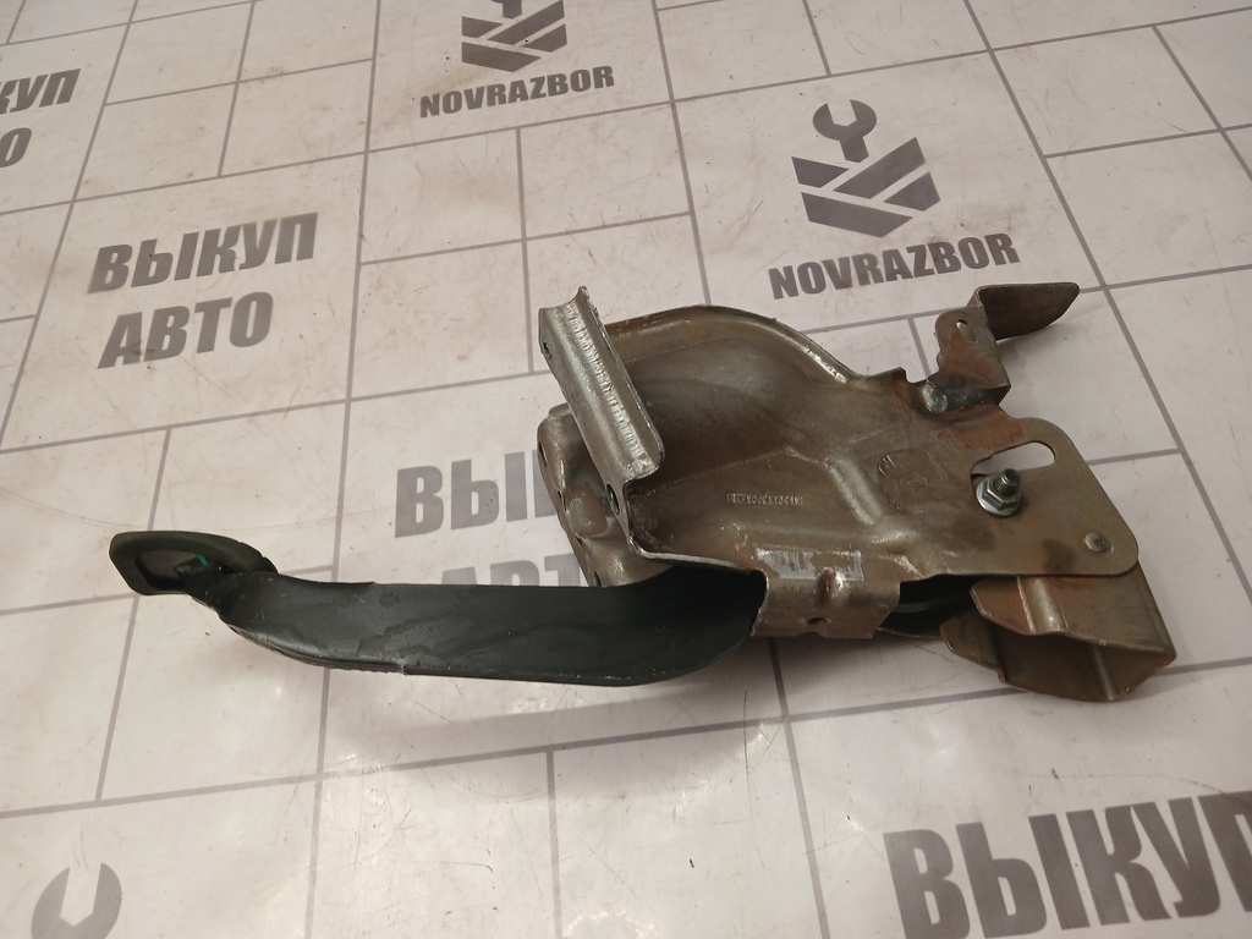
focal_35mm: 27
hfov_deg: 65.3
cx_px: 626
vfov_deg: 51.4
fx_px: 977
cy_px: 470
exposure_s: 1/50
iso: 125
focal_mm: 4
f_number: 1.8
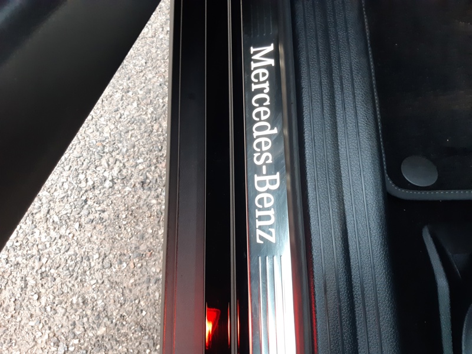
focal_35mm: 26
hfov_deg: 67.3
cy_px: 177
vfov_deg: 53.1
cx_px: 236
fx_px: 355
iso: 200
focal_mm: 3.92
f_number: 1.7
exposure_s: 1/33
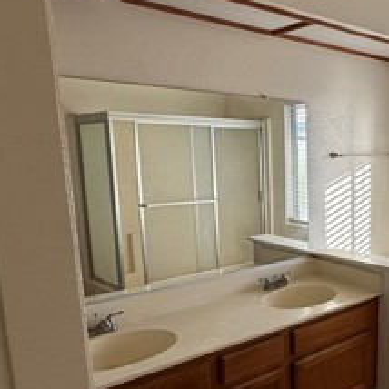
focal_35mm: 37
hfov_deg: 40.5
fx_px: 470
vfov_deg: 44.7
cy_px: 234
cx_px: 371
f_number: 2.2
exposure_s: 1/229
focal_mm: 2.22
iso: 64
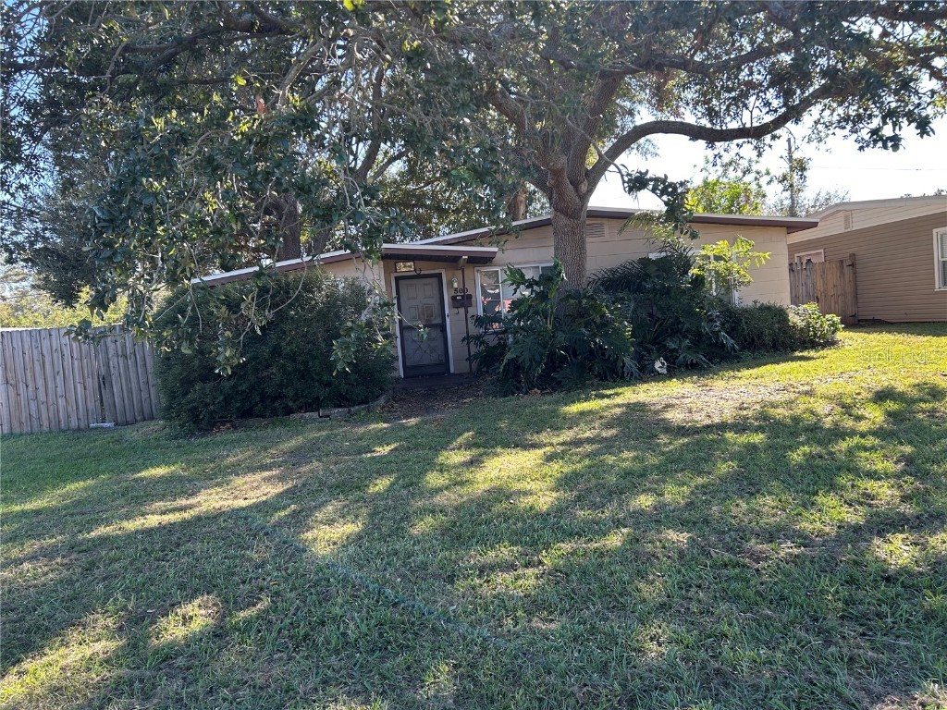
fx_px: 711
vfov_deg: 53.1
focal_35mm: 26
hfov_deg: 67.3
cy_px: 355
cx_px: 474
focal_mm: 5.7
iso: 50
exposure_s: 1/376
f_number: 1.5
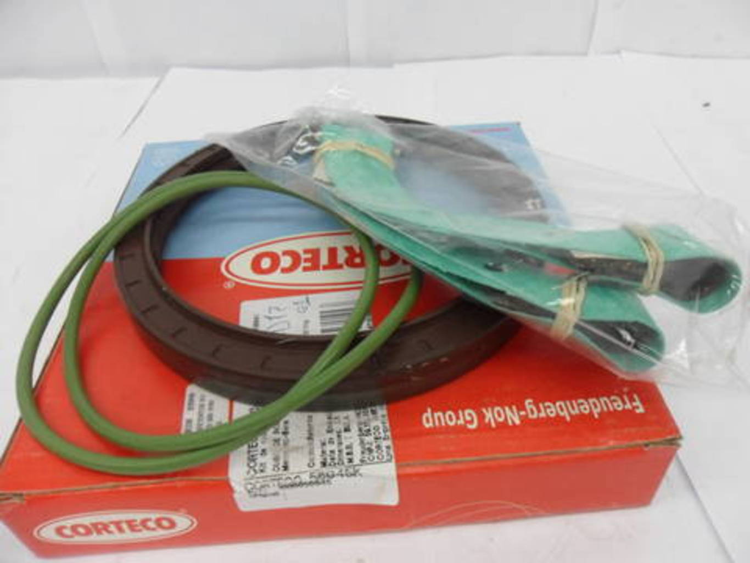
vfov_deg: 51.4
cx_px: 375
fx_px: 585
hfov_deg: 65.3
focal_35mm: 27
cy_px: 282
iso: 400
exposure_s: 1/20
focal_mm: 4.9
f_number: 3.5
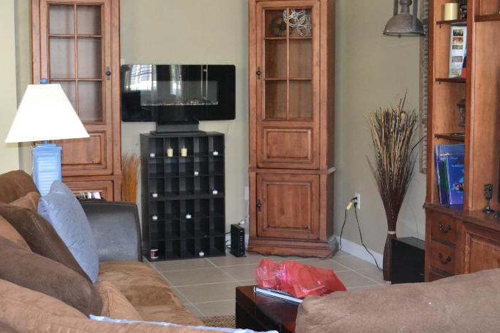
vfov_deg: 24.2
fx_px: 778
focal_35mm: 56
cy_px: 160
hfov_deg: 35.6
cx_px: 257
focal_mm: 22
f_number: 4
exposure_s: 1/60
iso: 1600
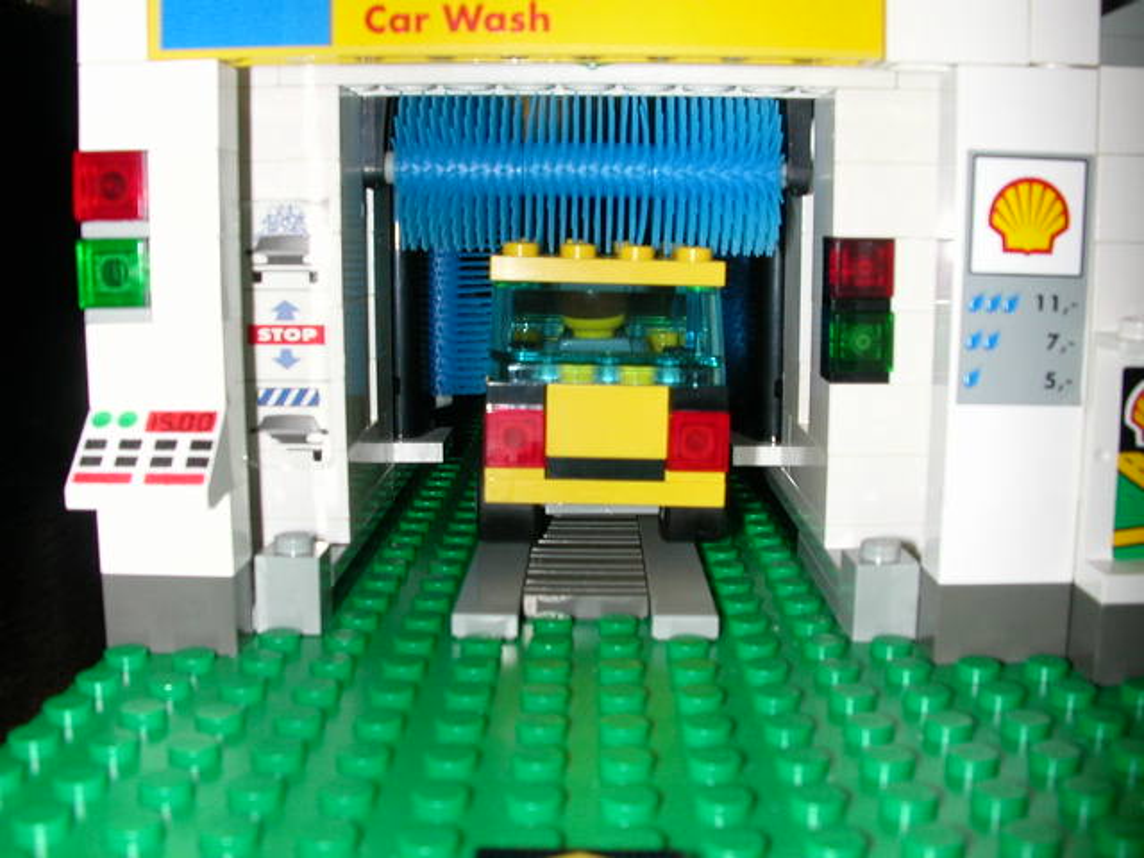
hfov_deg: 50.1
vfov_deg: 38.7
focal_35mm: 37
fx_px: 1223
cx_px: 572
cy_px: 429
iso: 100
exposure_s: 1/59.9
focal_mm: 5.6
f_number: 4.5
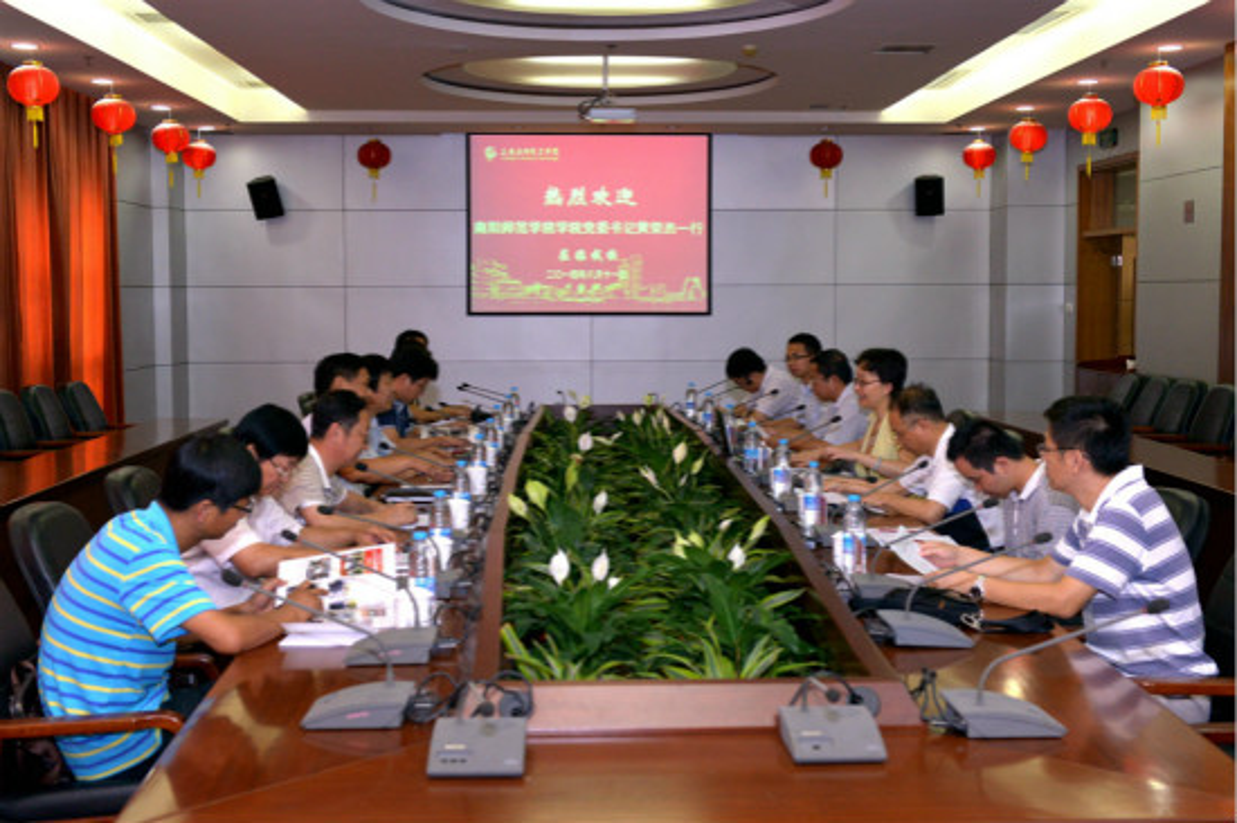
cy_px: 412
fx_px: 1305
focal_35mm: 38
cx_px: 618
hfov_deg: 50.7
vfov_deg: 35.0
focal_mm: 38
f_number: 5
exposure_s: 1/100
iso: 800
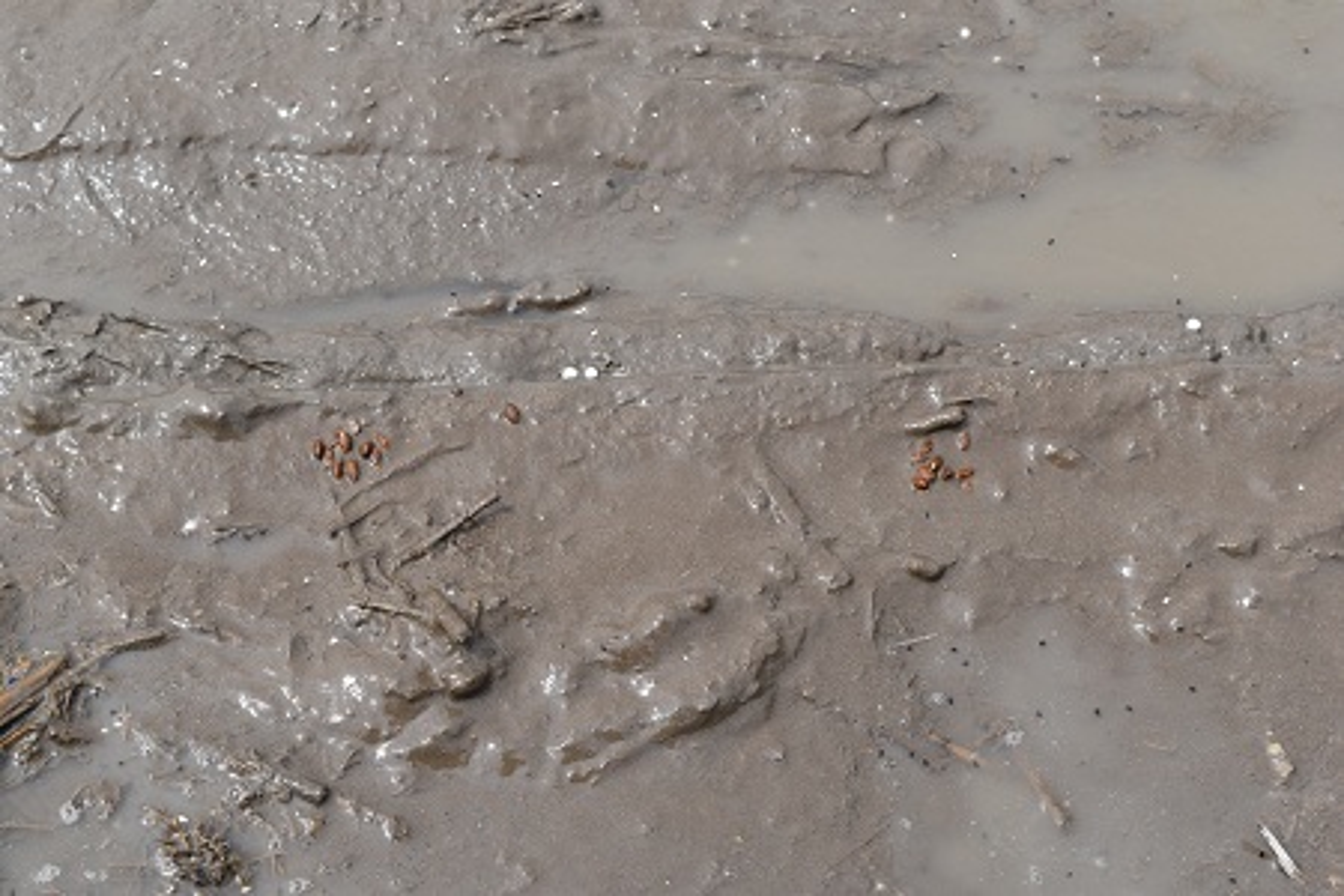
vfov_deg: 18.9
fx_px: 2688
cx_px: 672
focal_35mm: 72
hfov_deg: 28.1
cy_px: 448
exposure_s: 1/320
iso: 200
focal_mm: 48
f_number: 9
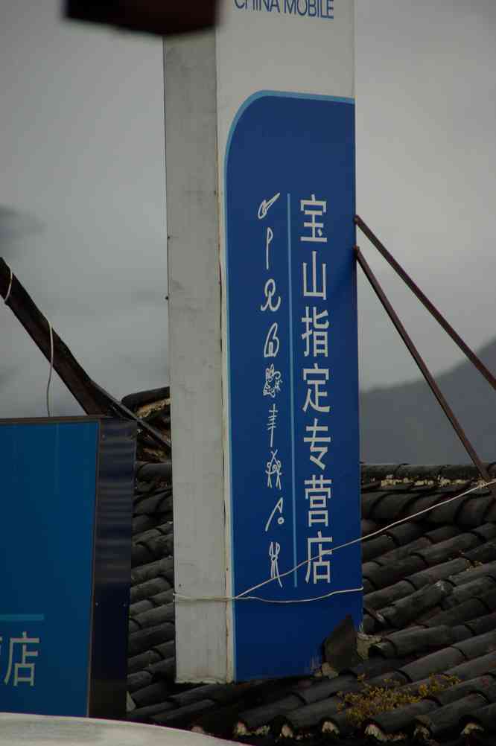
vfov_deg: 6.9
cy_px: 373
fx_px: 6212
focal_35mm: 300
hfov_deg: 4.6
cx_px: 248
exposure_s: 1/180
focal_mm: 199.9
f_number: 6.7
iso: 100
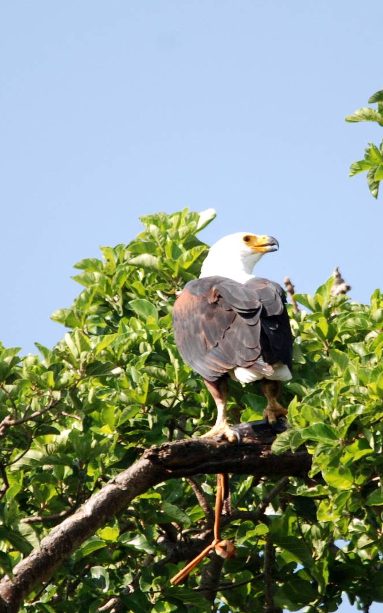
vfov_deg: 1.8
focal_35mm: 1146
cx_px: 135
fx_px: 19142
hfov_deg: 1.1
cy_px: 306
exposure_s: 1/500
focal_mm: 500
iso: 400
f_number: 6.3
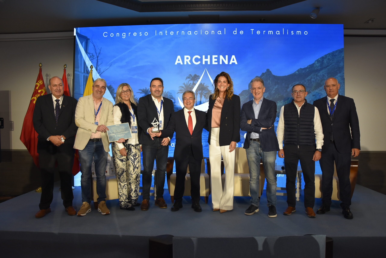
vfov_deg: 48.0
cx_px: 193
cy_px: 129
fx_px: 290
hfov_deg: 67.3
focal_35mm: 27
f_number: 4
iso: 800
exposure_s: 1/60
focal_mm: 18
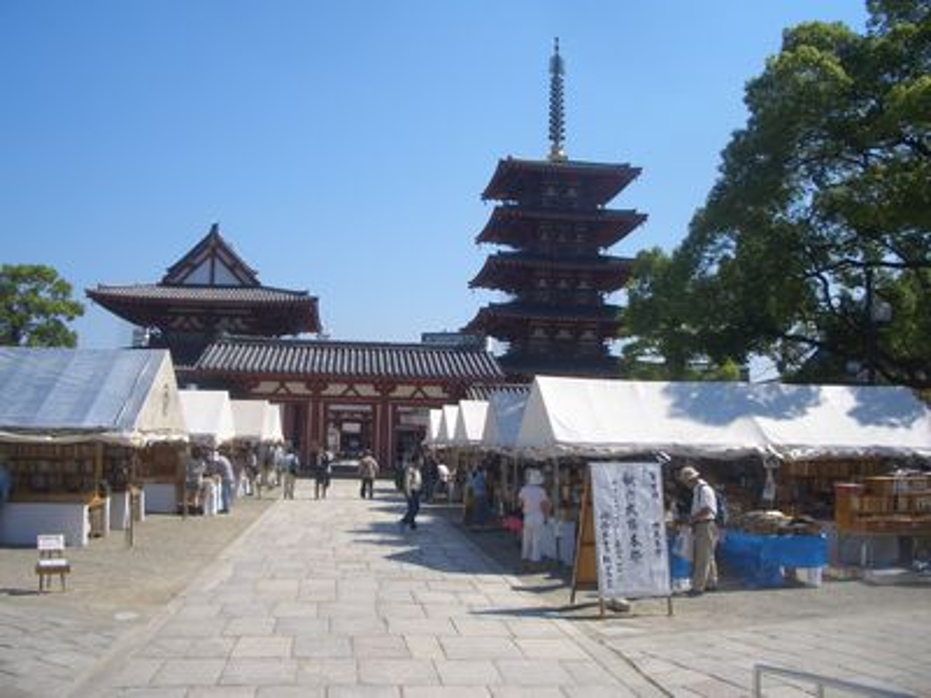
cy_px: 349
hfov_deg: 52.6
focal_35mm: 35
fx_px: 941
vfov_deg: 40.7
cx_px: 466
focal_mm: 5.8
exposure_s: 1/500
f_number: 4.3
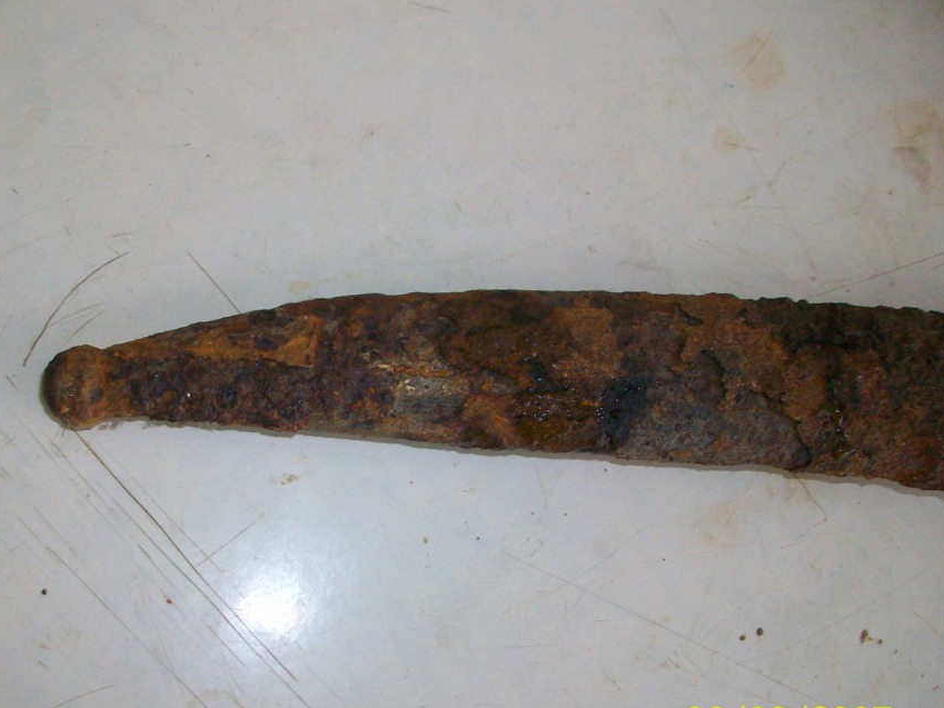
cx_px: 380
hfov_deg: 45.5
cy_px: 399
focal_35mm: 41
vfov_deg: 35.1
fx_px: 1118
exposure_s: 1/42.4
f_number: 2.8
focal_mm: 5.7
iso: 160
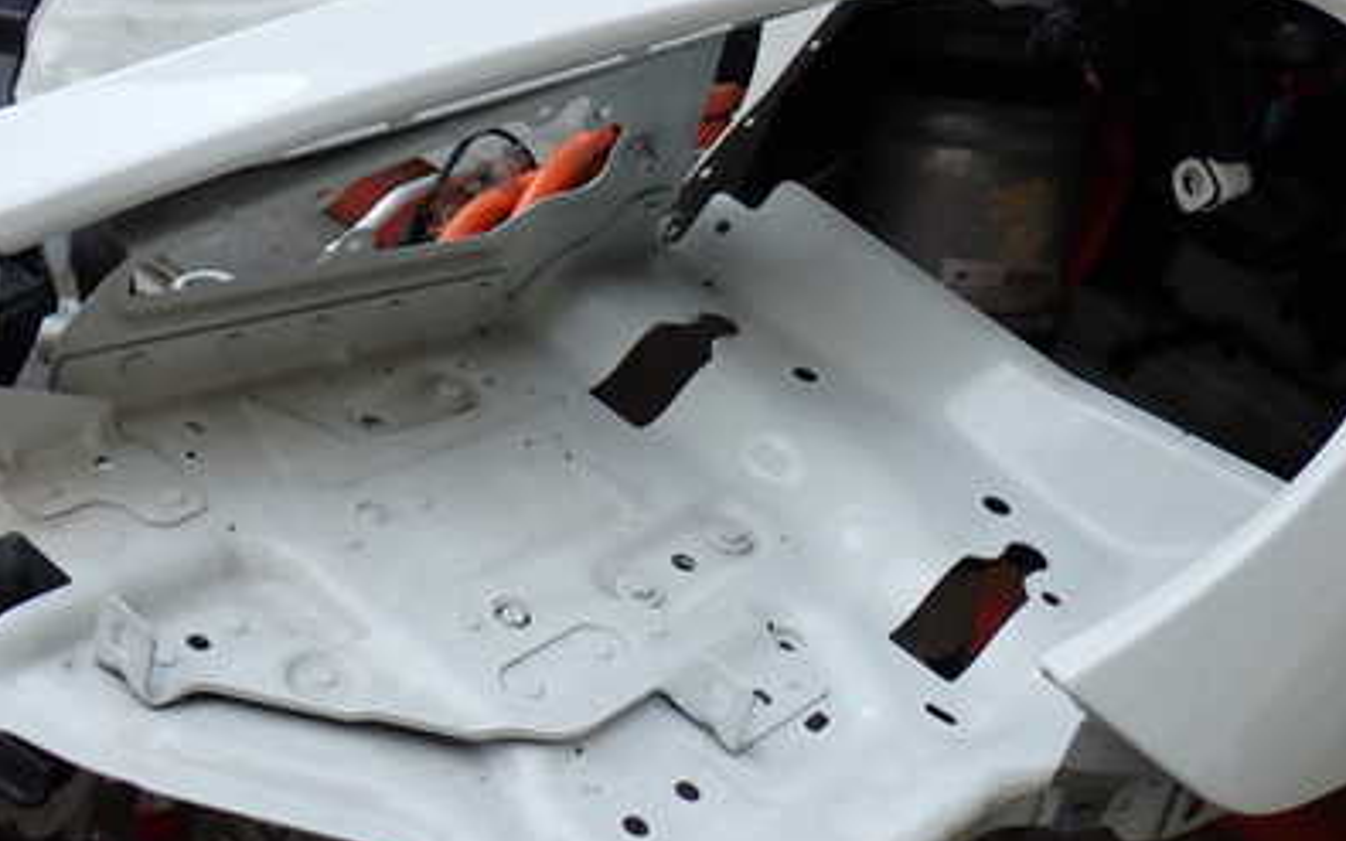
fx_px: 2128
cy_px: 317
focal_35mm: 58
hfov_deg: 35.0
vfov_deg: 22.3
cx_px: 794
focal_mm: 6.37
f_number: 2.5
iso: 100
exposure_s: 1/125
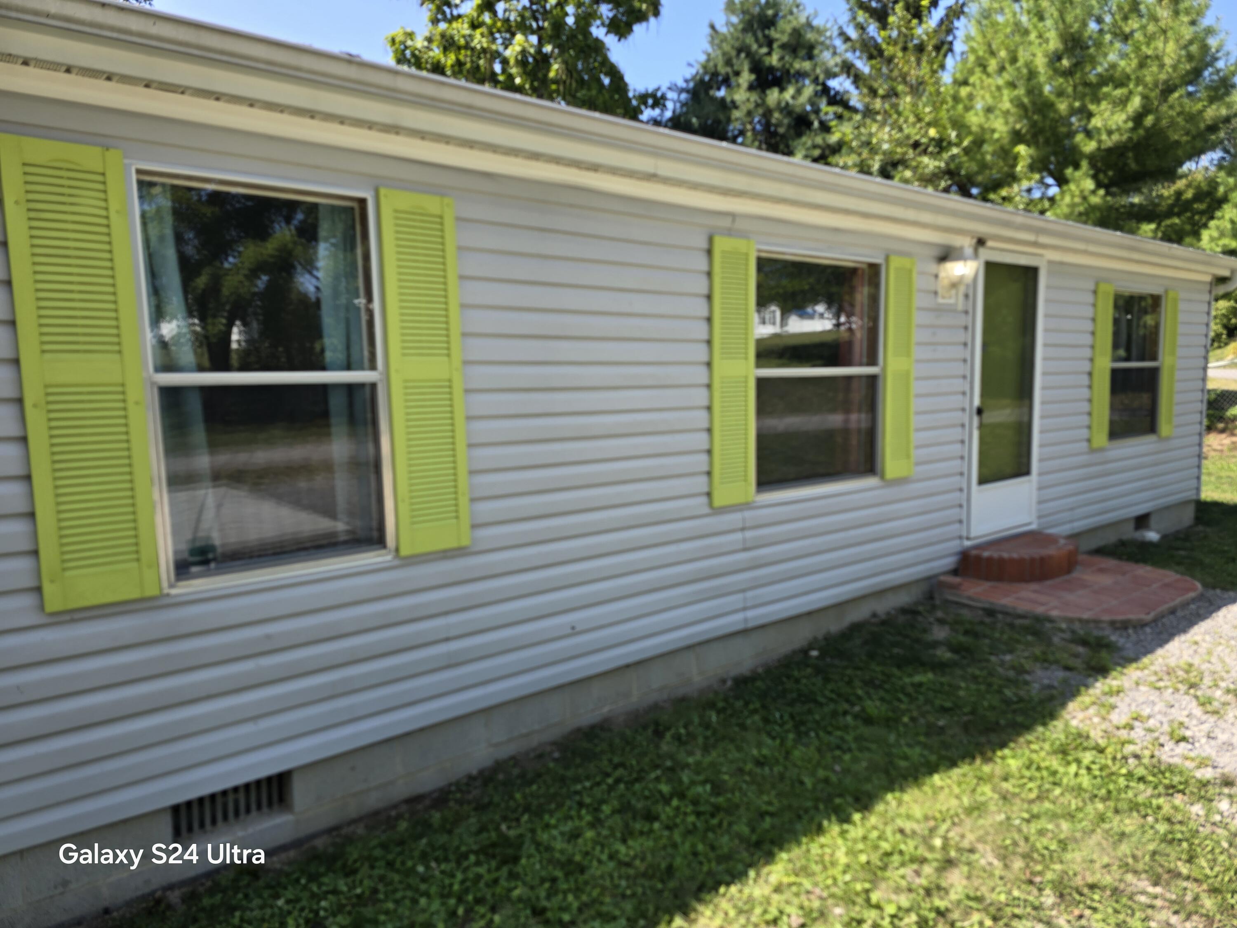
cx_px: 618
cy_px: 464
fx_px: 822
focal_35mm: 23
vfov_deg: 58.9
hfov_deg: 73.9
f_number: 1.7
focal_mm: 6.3
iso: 12
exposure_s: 1/282
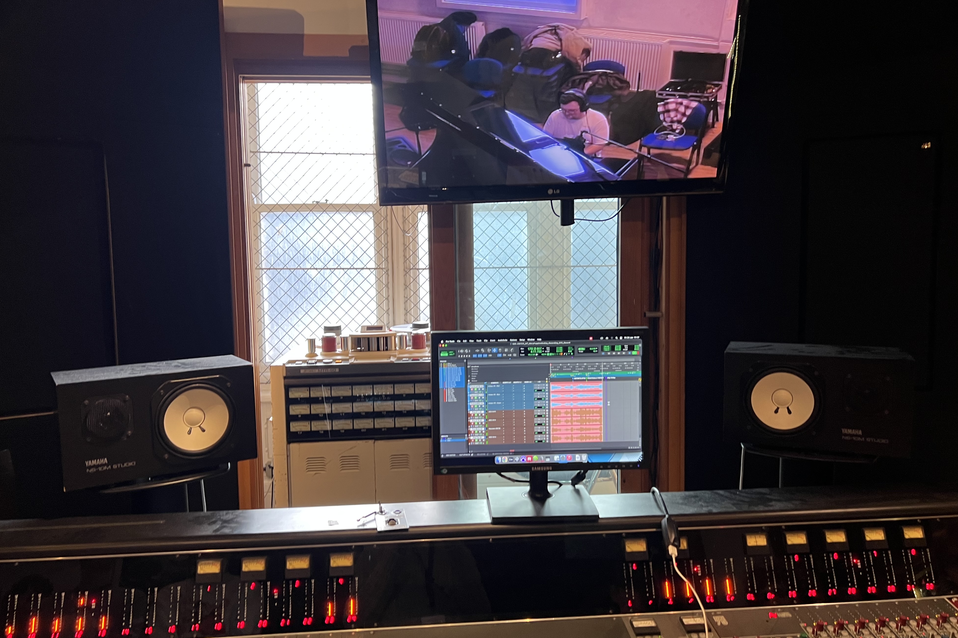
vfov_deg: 46.4
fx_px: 745
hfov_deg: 65.5
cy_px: 311
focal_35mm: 28
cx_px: 476
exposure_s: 1/50
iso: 80
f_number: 1.5
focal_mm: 5.7
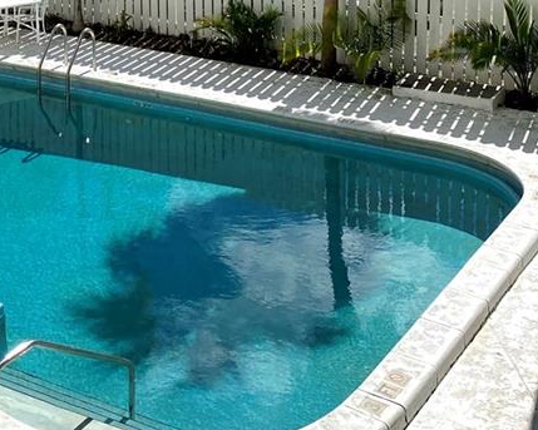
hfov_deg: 25.9
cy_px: -112
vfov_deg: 20.0
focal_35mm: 71
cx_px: 56
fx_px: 1130
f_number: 1.8
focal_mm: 4.25
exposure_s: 1/4808
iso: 32
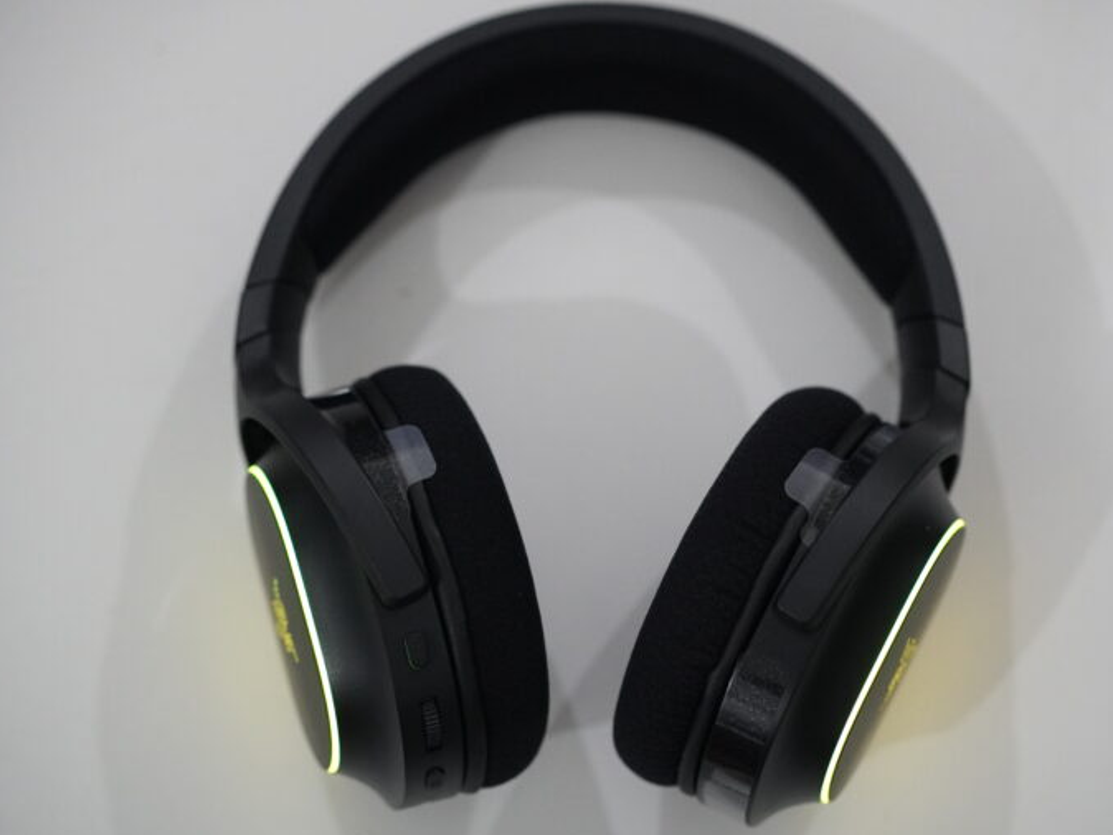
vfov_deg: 16.1
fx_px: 2959
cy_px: 421
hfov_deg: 21.3
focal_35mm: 92
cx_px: 619
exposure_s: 1/160
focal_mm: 56
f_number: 2
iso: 2500
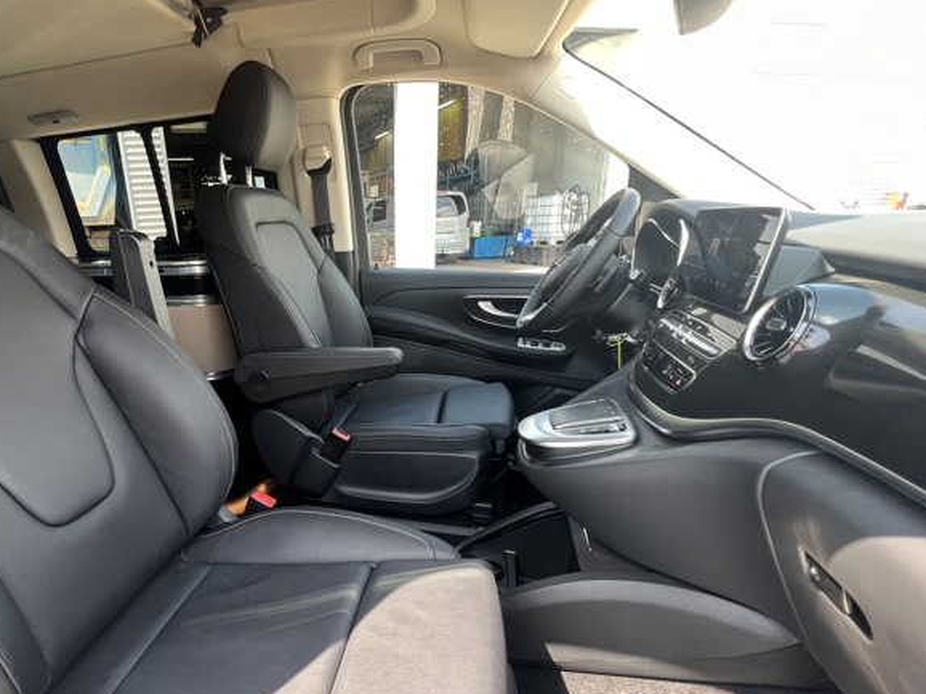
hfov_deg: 85.2
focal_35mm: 18
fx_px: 481
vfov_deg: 71.1
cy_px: 401
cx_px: 322
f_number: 1.8
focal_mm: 1.57
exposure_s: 1/99
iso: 100
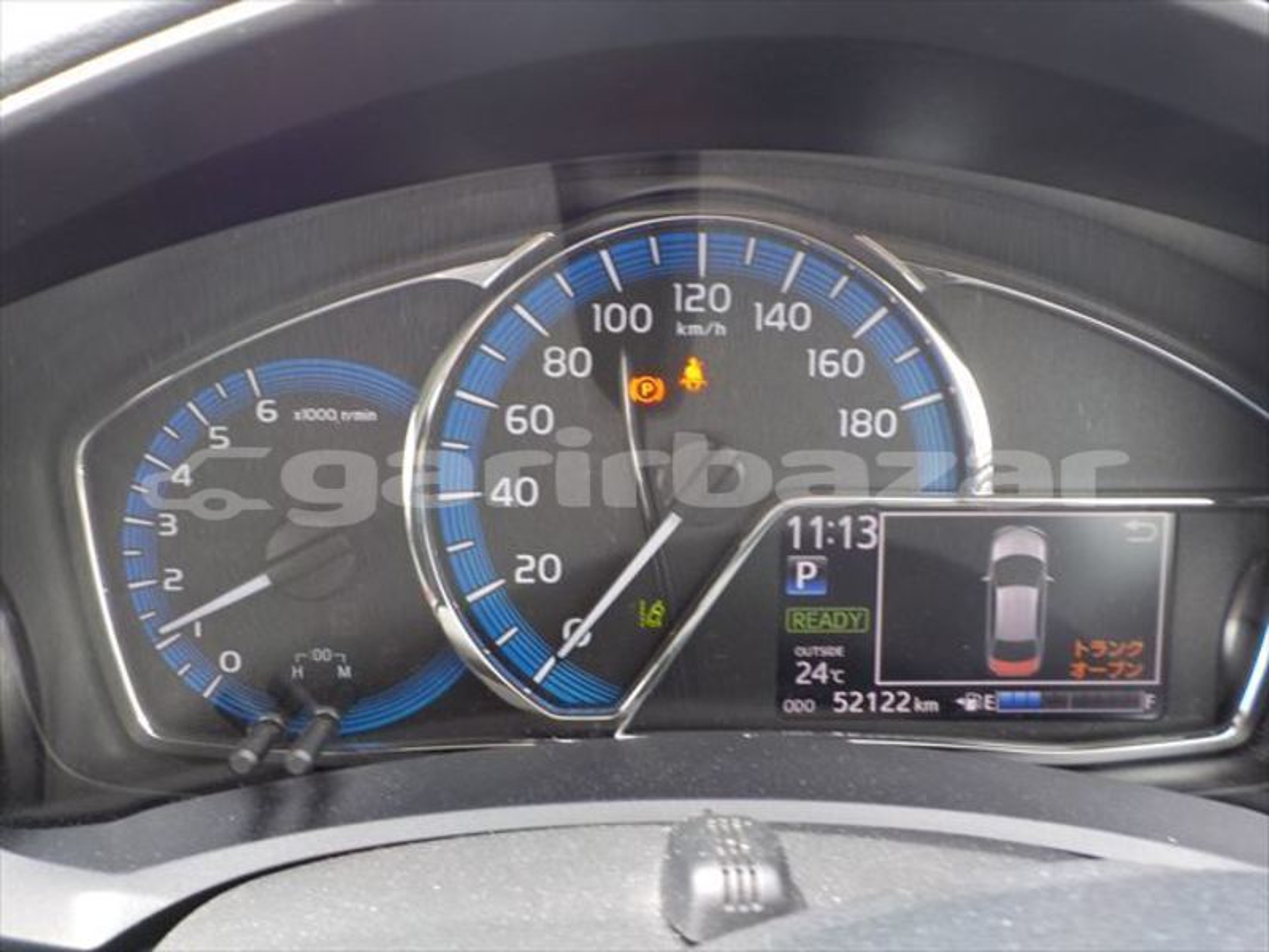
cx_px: 634
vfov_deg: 46.8
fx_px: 1100
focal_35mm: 30
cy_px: 476
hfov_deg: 60.0
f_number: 3.3
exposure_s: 1/30
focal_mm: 4.1
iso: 125
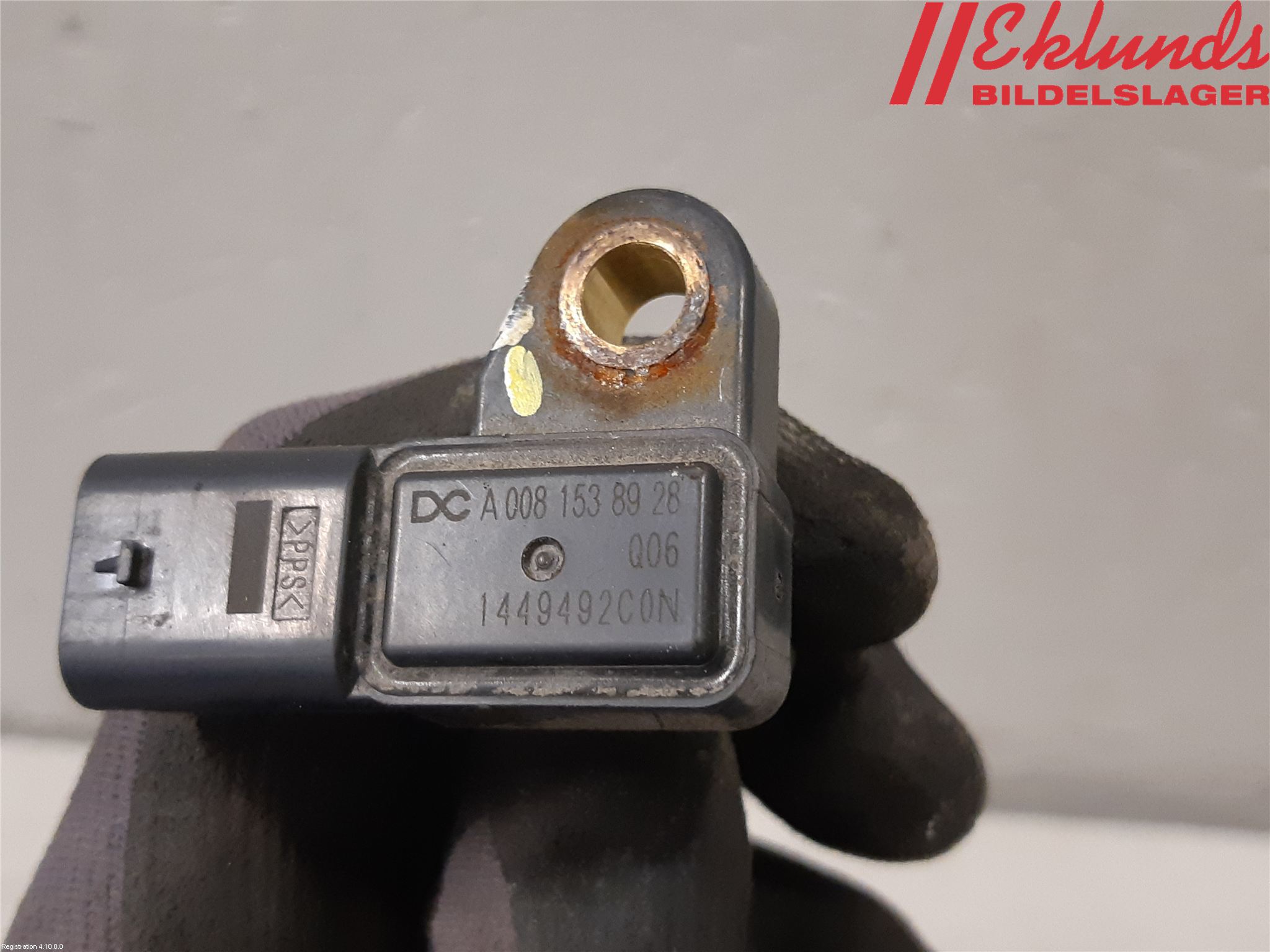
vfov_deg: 53.1
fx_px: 954
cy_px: 476
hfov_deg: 67.3
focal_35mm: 26
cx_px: 635
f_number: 1.7
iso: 250
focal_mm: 3.93
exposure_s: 1/50
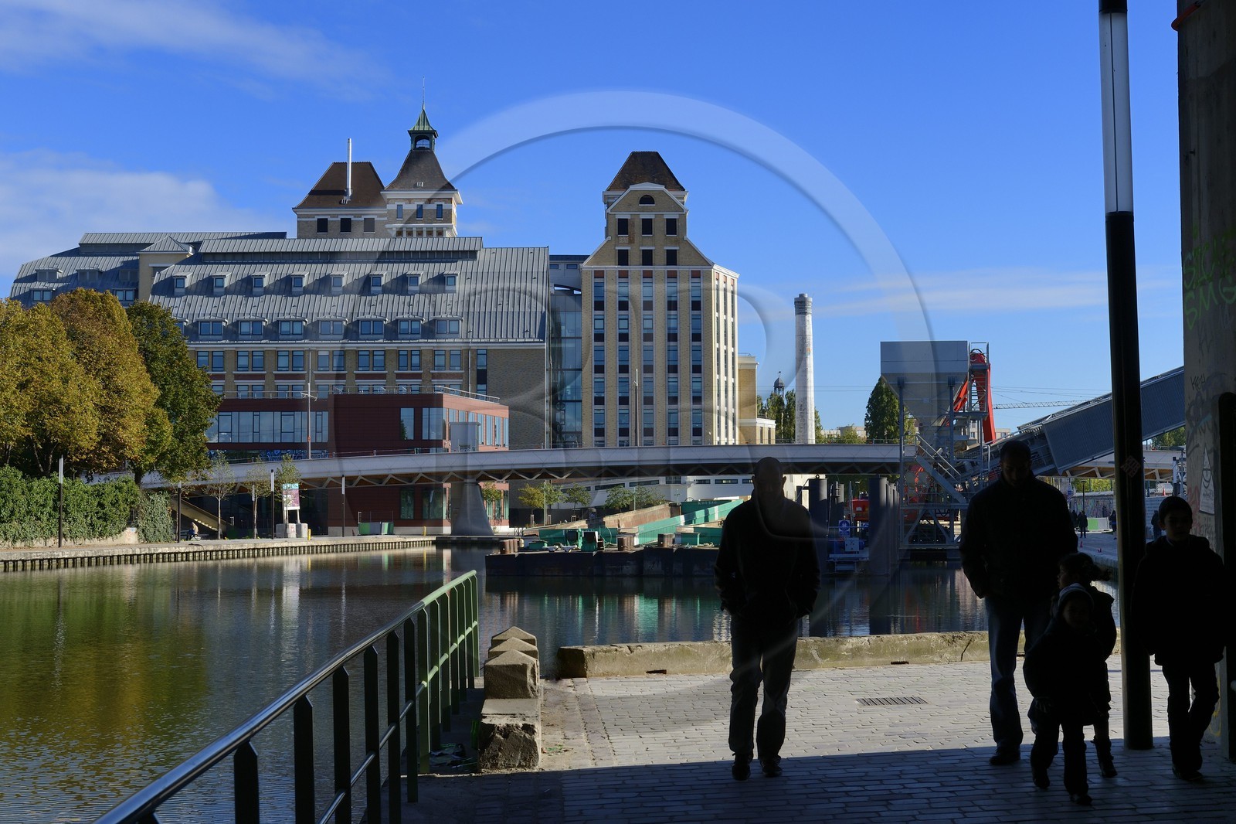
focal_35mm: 48
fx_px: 1648
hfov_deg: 41.1
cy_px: 412
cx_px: 618
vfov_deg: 28.1
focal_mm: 48
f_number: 10
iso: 200
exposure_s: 1/250
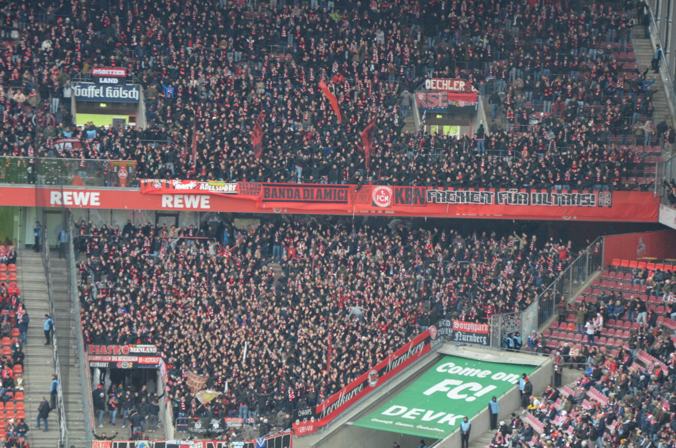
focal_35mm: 180
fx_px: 3373
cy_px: 229
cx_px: 355
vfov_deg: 7.6
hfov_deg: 11.4
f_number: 5.6
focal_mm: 98
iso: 1100
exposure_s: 1/125
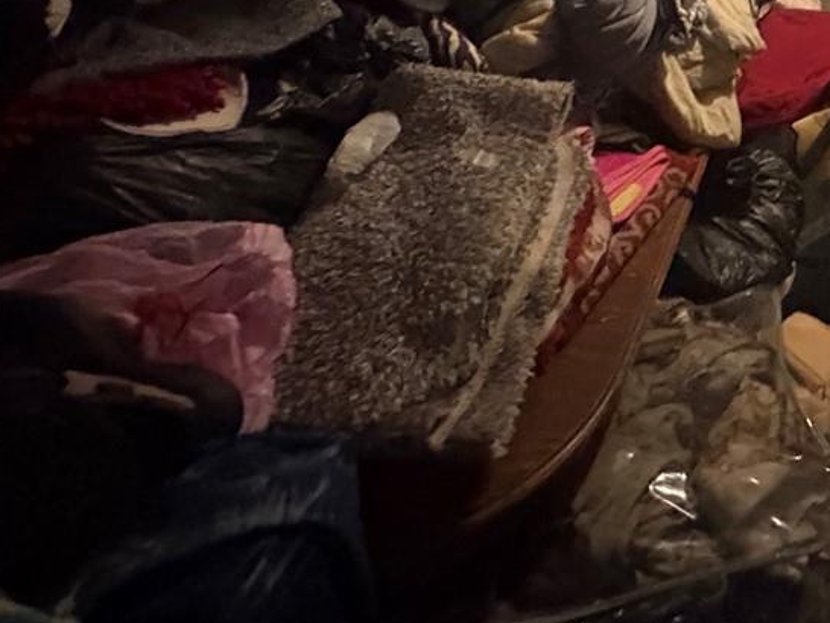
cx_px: 939
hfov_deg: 37.3
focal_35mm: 41
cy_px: -205
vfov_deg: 28.3
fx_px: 984
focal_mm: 2.22
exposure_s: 1/30
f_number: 2.2
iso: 1250
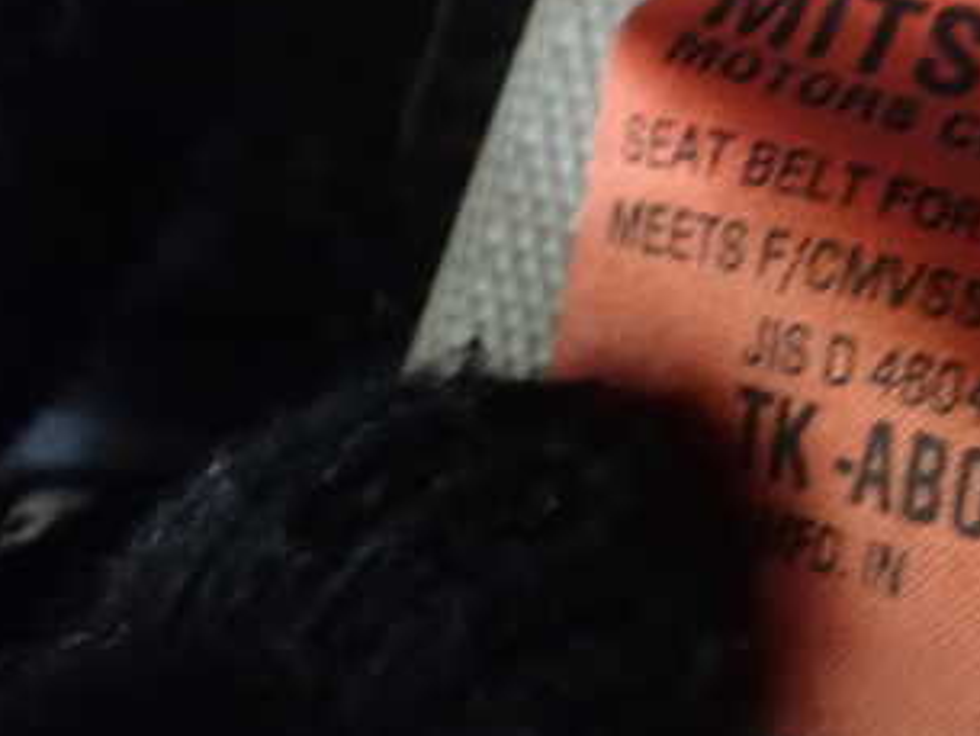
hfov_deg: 31.5
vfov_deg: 24.8
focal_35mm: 59
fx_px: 1671
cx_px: 839
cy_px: 318
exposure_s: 1/15
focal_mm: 5.4
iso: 1600
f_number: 2.3
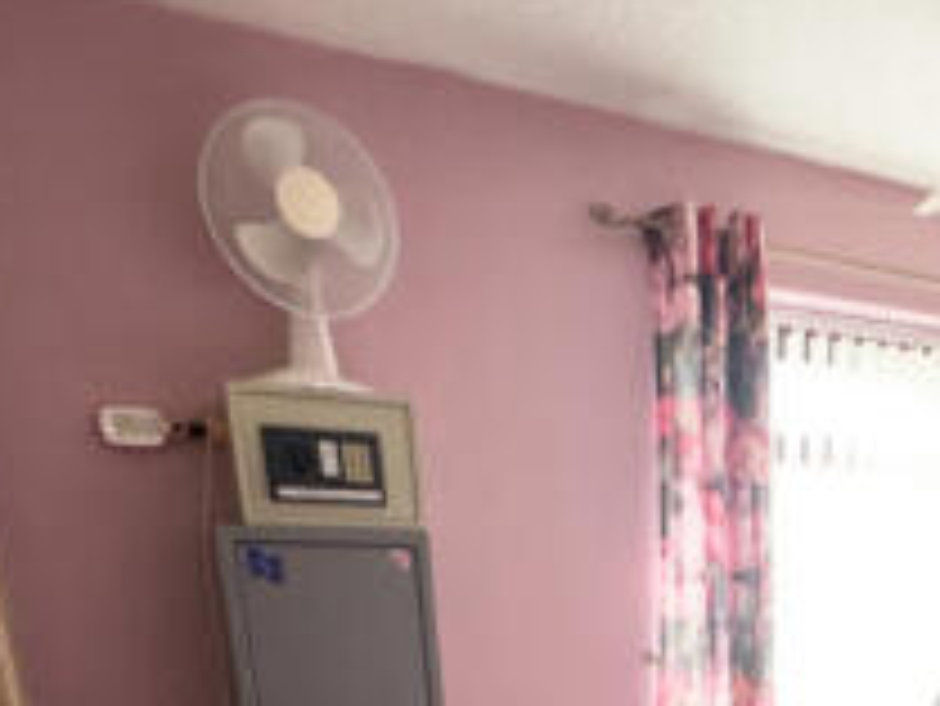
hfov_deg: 45.5
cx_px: 749
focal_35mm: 39
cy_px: 969
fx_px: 1060
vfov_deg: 28.5
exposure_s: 1/60
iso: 500
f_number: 2.2
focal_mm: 2.22
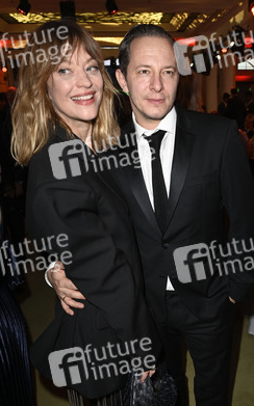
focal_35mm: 25
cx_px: 132
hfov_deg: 49.2
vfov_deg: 72.6
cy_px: 207
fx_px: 277
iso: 1600
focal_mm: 24
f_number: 5.6
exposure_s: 1/60
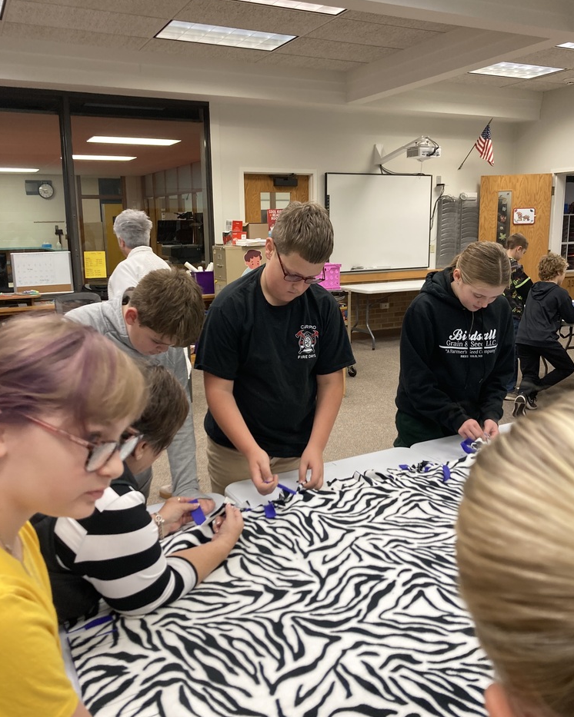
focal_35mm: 30
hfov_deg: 48.5
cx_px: 292
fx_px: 637
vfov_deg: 58.8
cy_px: 349
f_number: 1.8
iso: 80
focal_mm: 3.99
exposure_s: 1/60
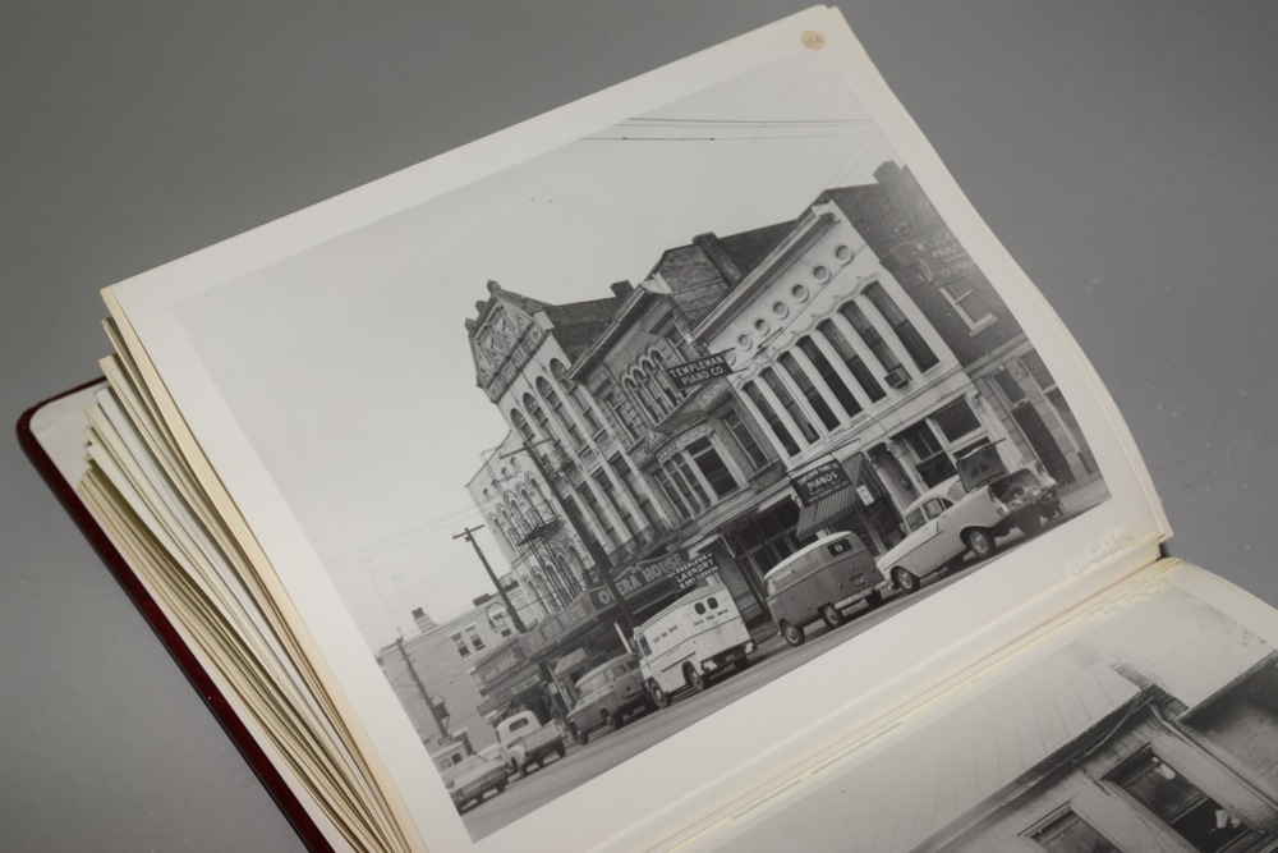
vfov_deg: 19.7
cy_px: 426
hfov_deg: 29.2
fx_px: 2450
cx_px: 639
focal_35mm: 69
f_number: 5
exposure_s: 1/60
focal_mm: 46
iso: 180
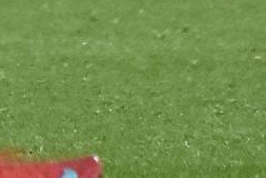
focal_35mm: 2278
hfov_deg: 0.9
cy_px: -298
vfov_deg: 0.6
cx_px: -307
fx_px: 16841
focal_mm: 200
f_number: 2.8
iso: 3200
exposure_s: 1/800
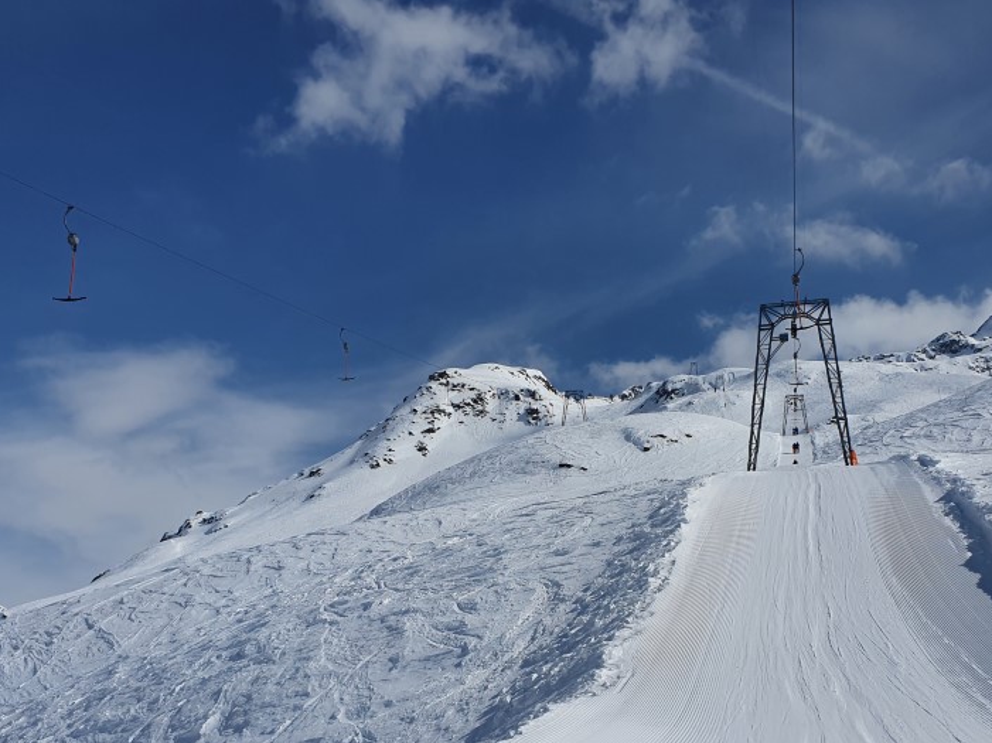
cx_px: 587
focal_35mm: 38
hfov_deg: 48.7
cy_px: 542
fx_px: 1088
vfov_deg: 36.9
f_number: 2.4
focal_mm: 4.32
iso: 50
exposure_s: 1/8736
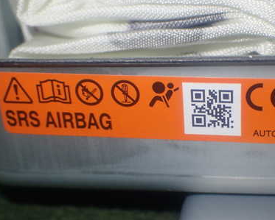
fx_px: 562
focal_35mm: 69
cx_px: 178
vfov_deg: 22.2
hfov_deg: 27.4
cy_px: 128
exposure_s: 1/60
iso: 200
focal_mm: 7.84
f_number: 2.9
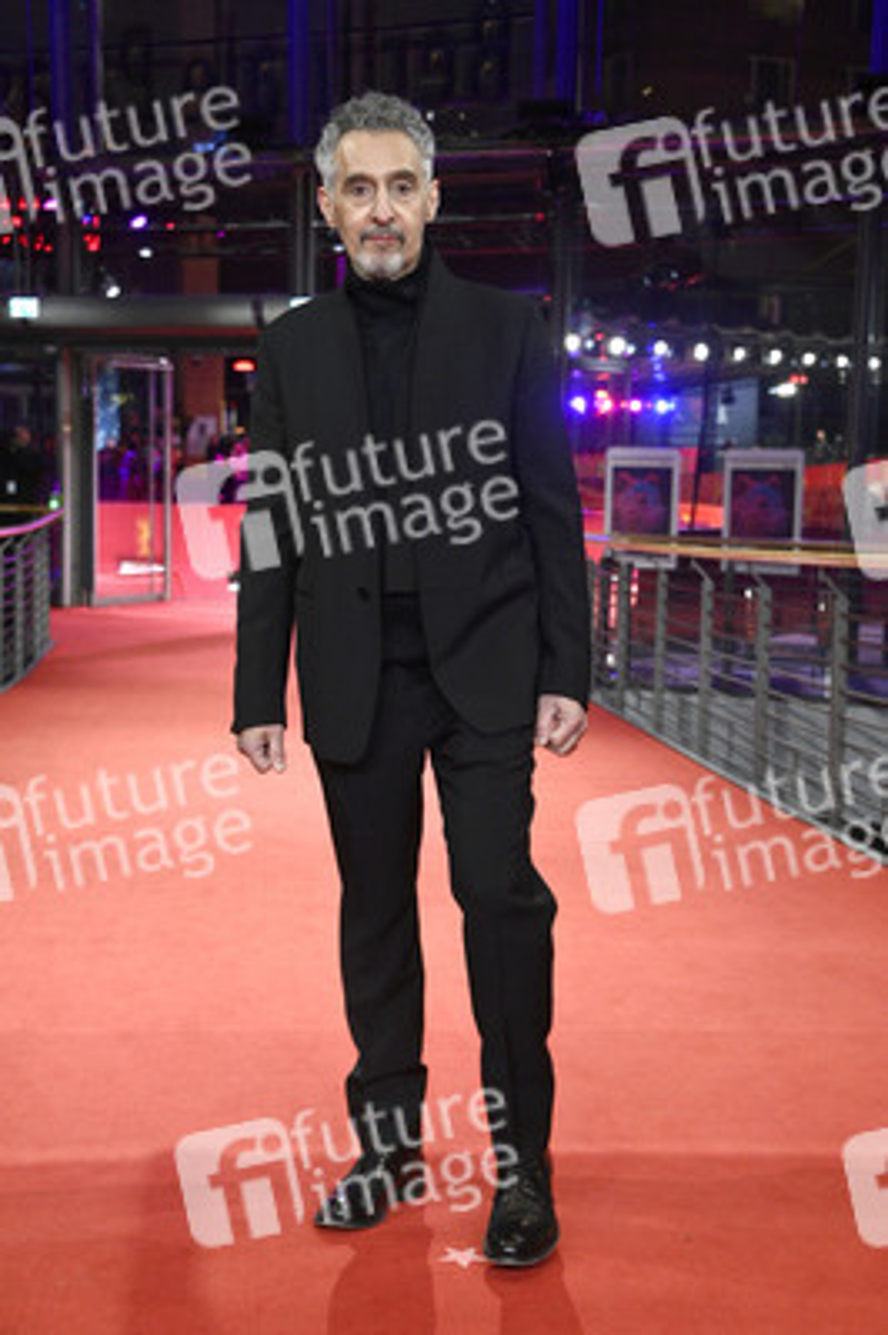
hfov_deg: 23.3
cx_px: 444
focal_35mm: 58
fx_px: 2150
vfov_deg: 34.5
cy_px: 668
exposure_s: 1/250
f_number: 5.6
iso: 4000
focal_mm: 58
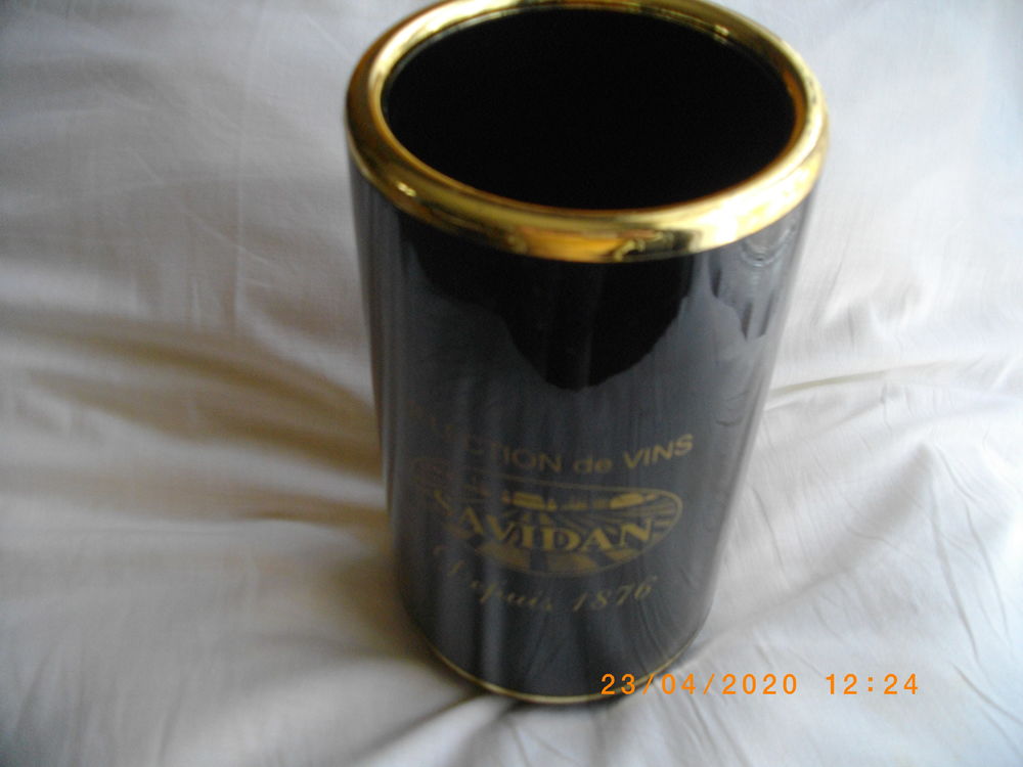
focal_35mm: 32
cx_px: 512
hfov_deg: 56.8
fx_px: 946
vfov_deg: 44.2
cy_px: 384
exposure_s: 1/125
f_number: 2.9
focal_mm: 5.7
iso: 200
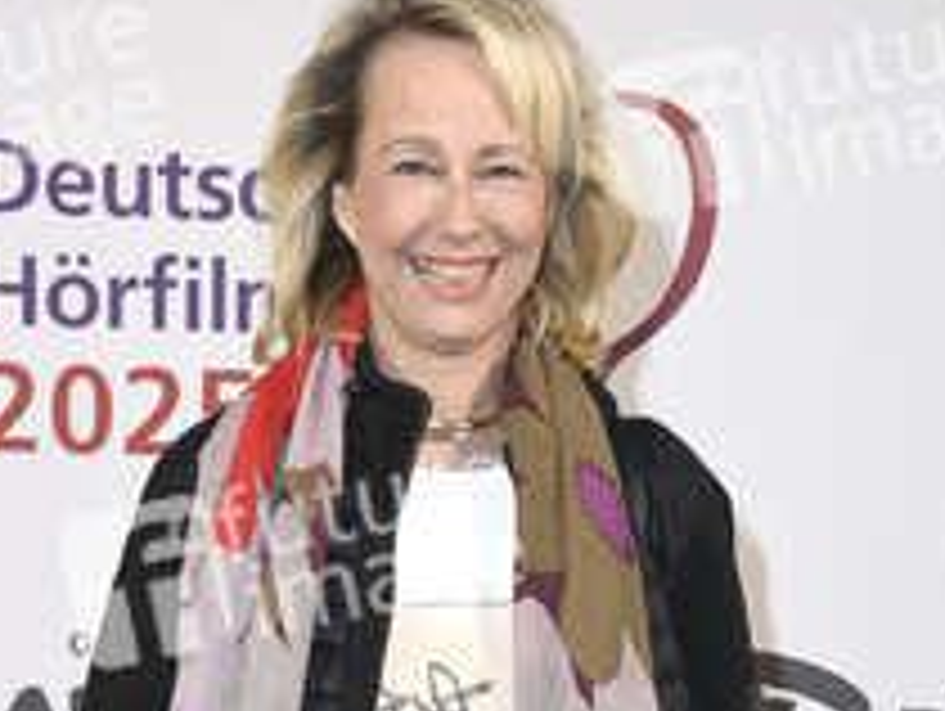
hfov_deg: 20.6
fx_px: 2596
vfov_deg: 15.2
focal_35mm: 95
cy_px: 788
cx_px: 423
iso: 800
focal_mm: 52
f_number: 5.6
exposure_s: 1/250
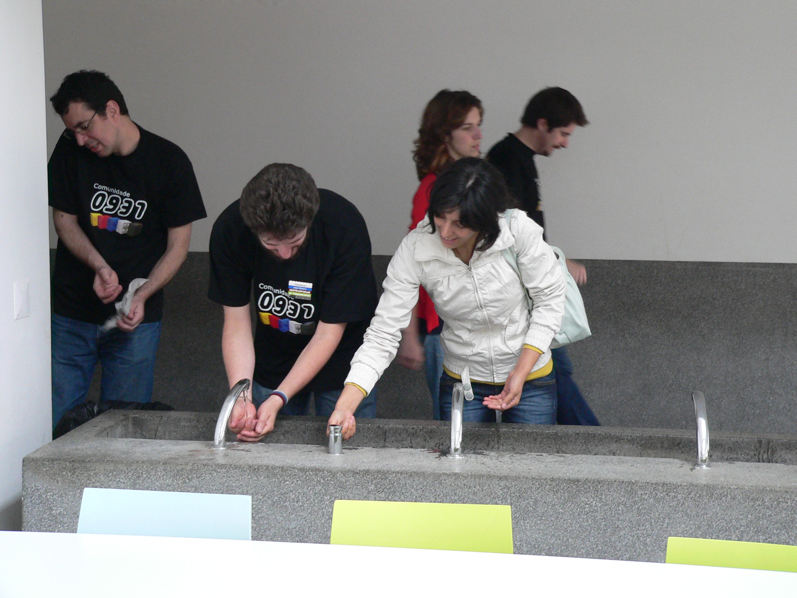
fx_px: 1497
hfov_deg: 29.8
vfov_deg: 22.6
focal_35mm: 65
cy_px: 299
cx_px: 398
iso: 200
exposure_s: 1/50
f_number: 2.8
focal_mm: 10.7
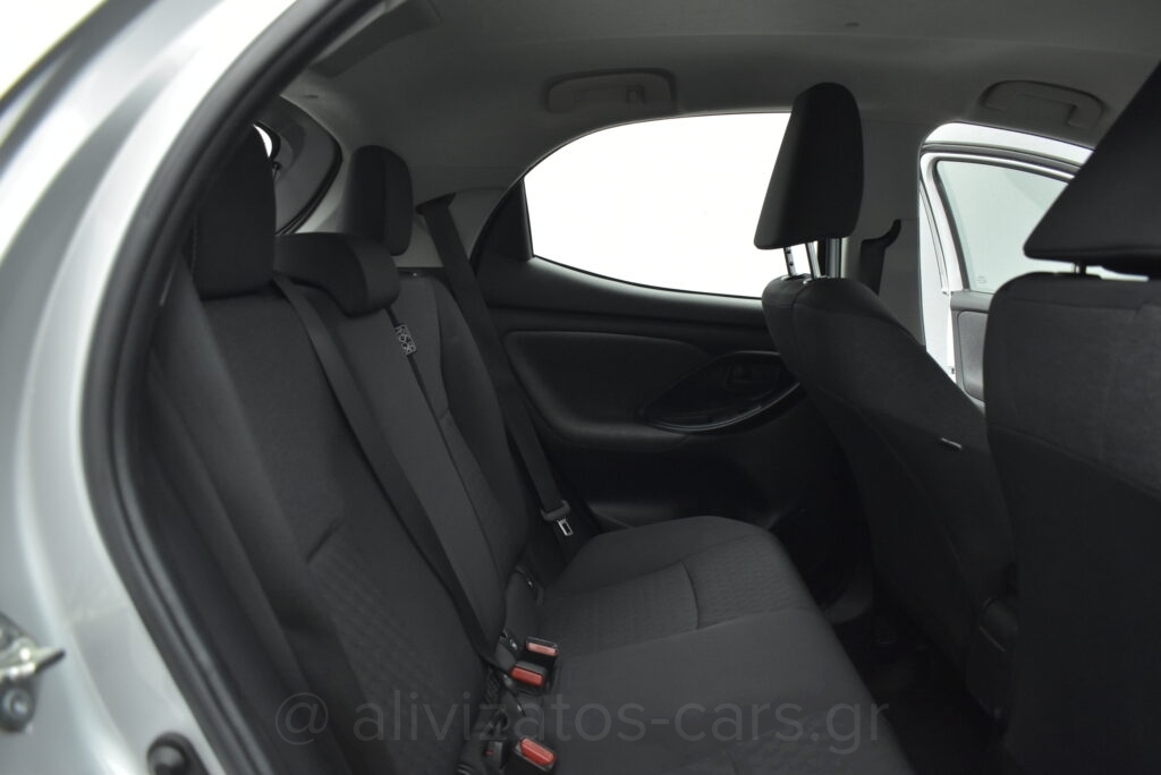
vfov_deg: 48.0
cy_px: 388
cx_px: 580
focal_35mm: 27
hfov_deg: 67.4
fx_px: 871
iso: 1600
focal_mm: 18
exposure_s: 1/60
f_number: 3.5
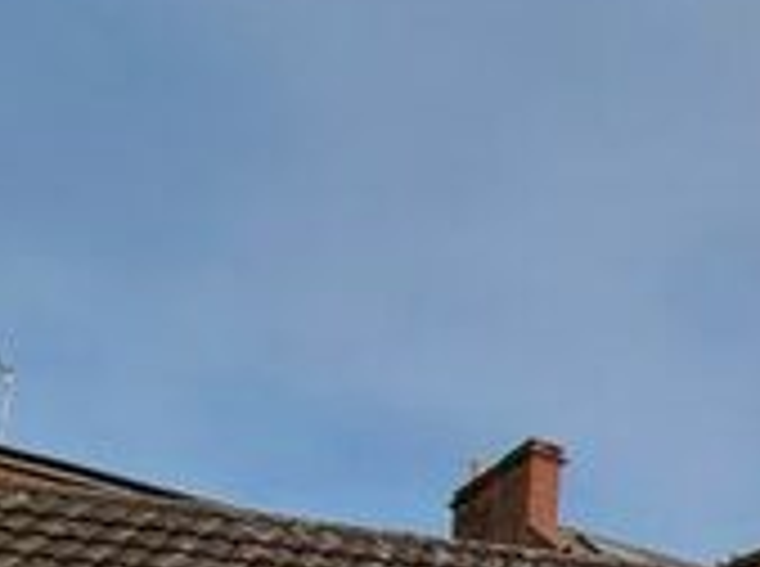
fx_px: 1183
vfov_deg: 21.6
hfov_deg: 25.1
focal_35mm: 54
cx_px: 1196
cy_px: 898
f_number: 2.2
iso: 50
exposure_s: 1/1980
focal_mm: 2.2
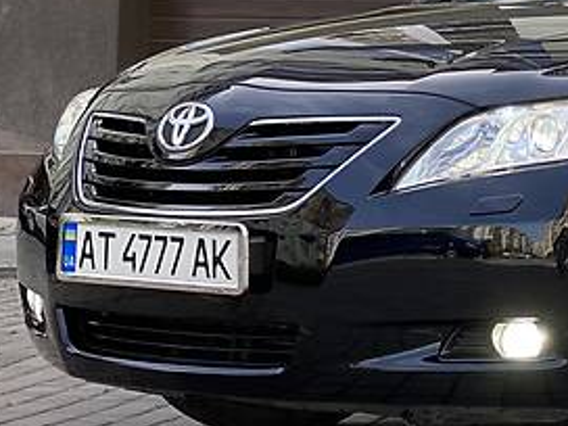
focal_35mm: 153
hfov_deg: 12.5
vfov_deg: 9.7
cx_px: 754
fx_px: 2511
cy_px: 67
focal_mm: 6
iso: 20
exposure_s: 1/215
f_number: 2
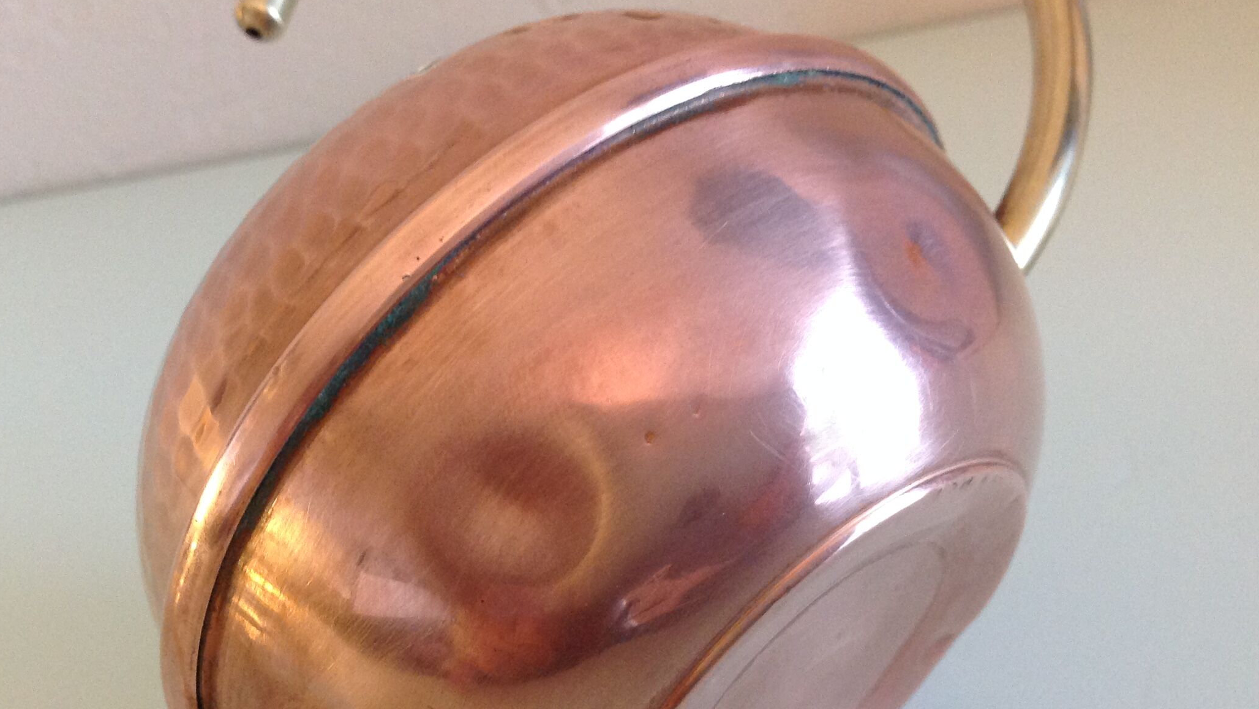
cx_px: 562
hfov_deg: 42.8
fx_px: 1603
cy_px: 449
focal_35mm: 48
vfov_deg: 24.8
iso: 200
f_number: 2.4
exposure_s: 1/15
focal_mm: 4.28
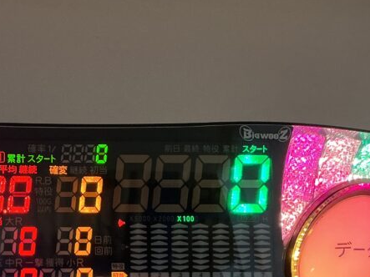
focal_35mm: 67
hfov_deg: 28.1
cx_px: 54
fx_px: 716
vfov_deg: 21.5
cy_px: 244
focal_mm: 3
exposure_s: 1/50
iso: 125
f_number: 1.8
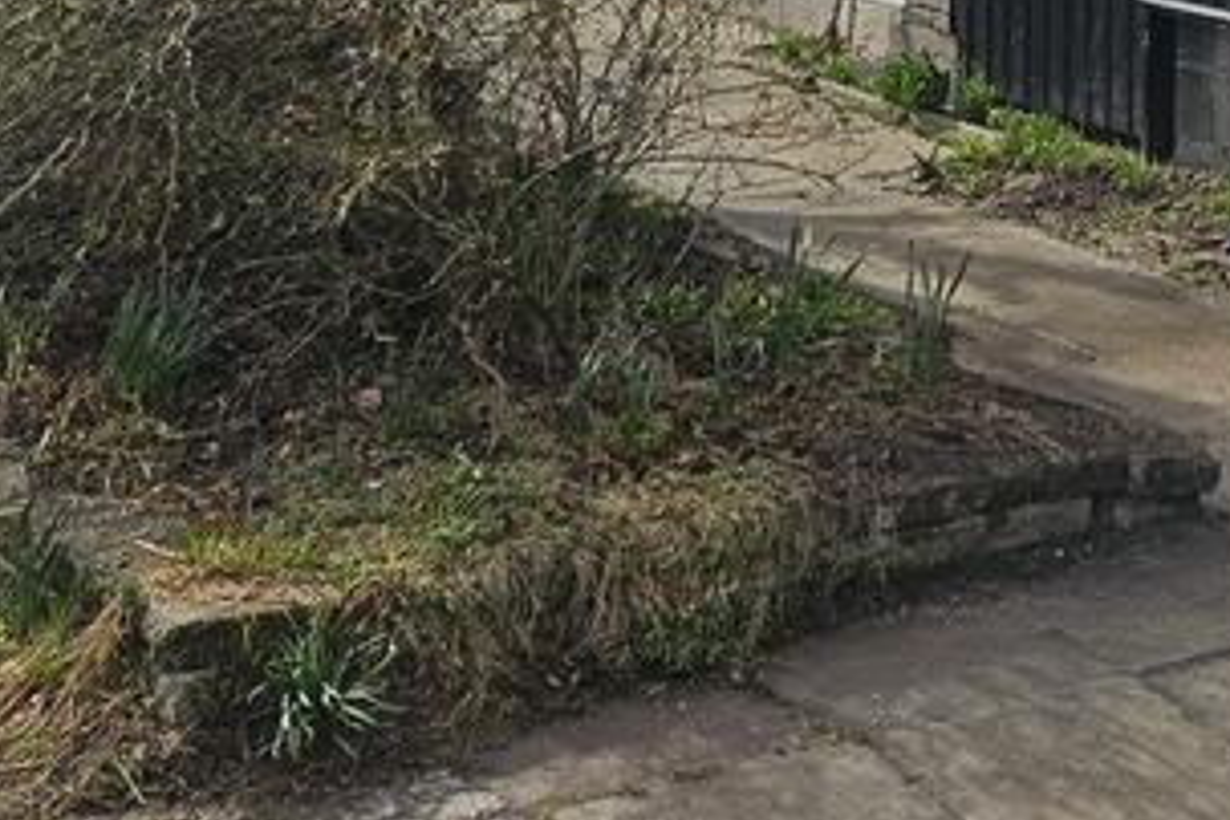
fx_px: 3109
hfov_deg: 21.6
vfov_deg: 12.8
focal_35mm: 91
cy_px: -897
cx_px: 1226
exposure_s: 1/2537
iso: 25
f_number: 1.8
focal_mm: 5.4
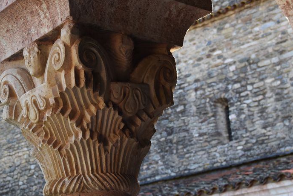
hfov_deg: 23.2
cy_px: 93
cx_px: 85
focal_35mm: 87
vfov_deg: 15.7
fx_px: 708
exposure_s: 1/200
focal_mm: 38
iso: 400
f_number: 7.1
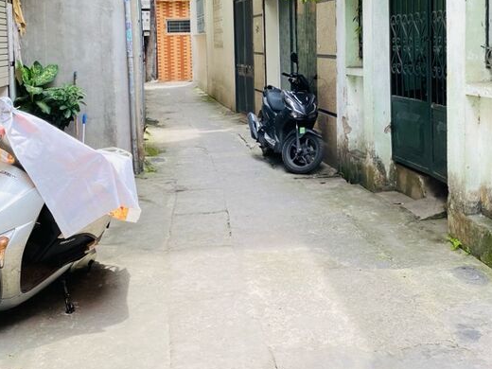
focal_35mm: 48
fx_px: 682
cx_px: 254
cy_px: 79
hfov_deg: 39.7
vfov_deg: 29.6
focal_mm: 4.25
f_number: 1.8
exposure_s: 1/288
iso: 32
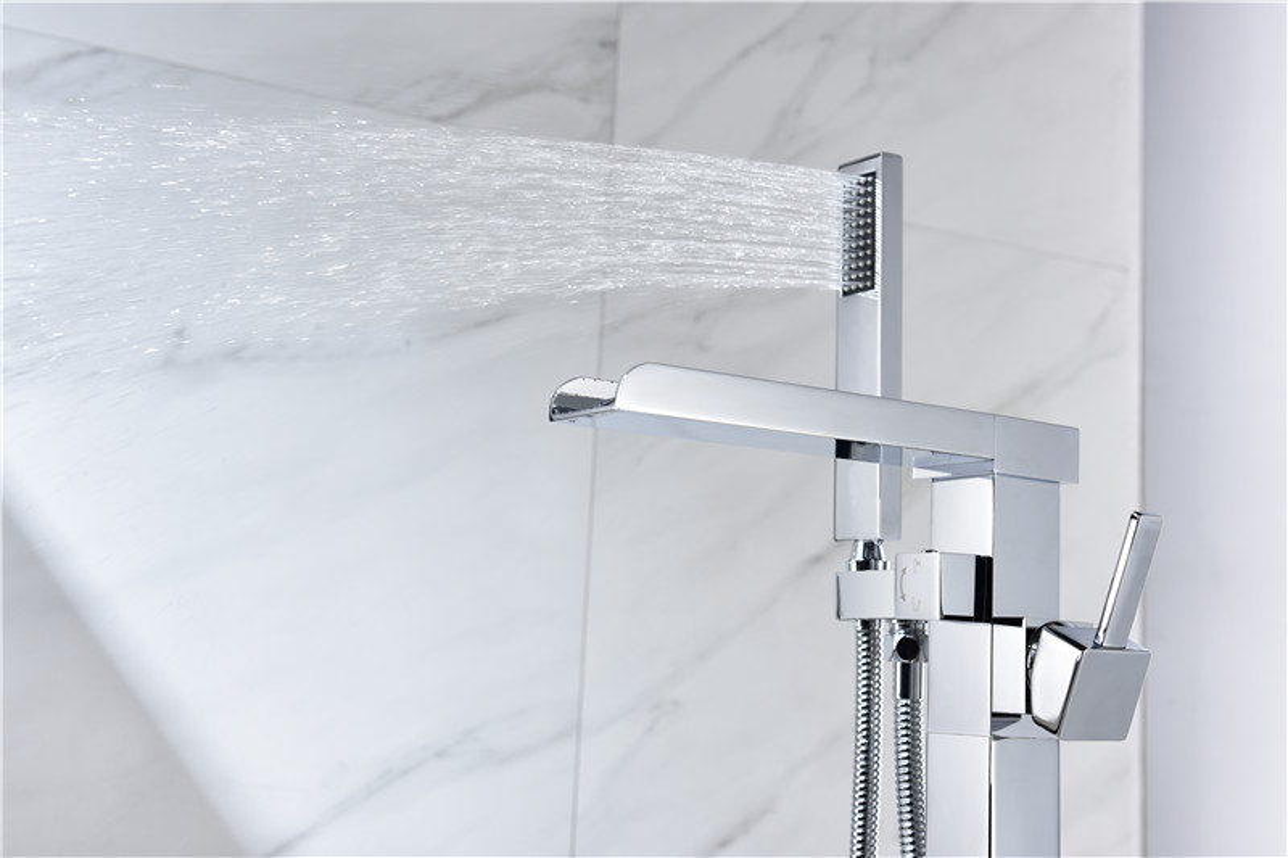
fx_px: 1431
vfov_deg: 33.4
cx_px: 644
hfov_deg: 48.5
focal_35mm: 40
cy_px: 429
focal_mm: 40
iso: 100
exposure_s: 1/160
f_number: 6.3
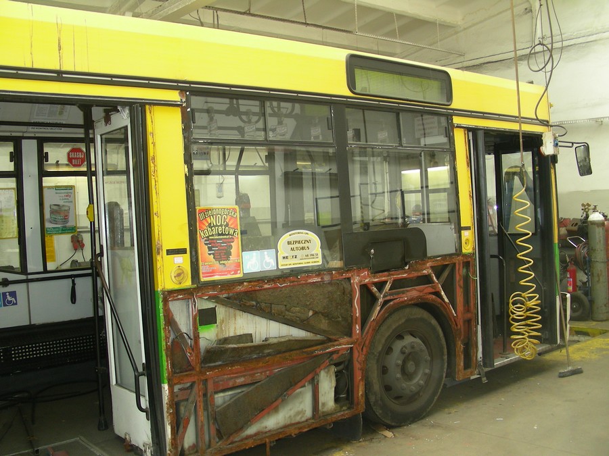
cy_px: 228
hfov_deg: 49.0
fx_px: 669
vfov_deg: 37.7
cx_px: 304
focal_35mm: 38
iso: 68
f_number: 3.5
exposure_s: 1/30
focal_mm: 6.3
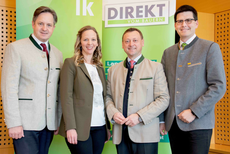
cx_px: 115
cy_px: 77
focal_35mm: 48
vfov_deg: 28.1
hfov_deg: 41.1
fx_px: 307
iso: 1250
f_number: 4.2
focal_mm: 48
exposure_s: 1/50
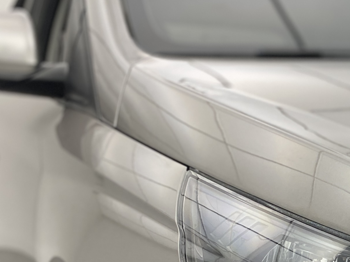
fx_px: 880
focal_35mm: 87
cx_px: 463
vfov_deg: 15.8
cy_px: 378
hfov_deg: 20.4
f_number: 1.8
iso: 100
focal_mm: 4.25
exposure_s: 1/120
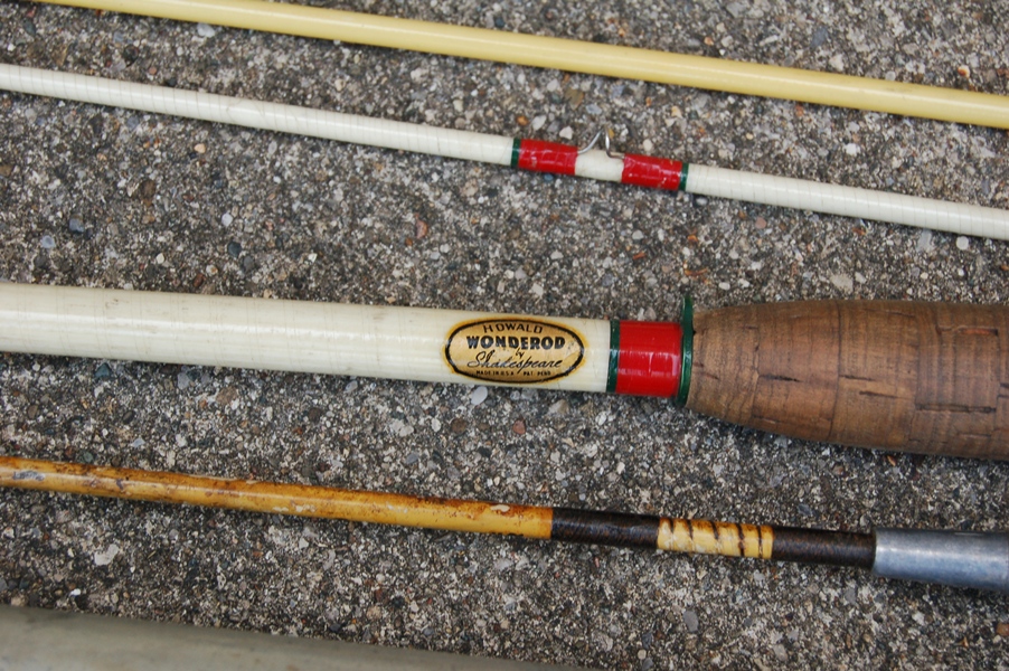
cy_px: 336
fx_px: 2311
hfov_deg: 24.6
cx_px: 504
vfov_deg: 16.5
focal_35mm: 82
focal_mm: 55
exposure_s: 1/80
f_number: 5.6
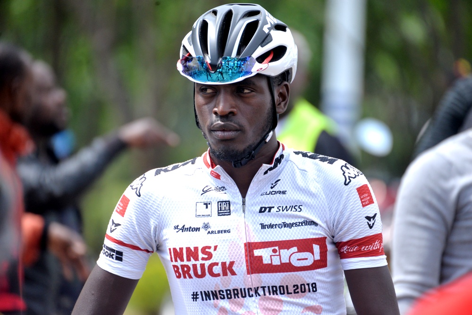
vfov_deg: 3.6
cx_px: 236
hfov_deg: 5.4
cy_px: 158
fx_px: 4983
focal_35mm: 380
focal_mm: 380
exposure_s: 1/2500
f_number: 6.3
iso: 1250
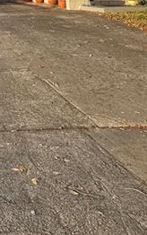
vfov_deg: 30.3
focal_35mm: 58
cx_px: -122
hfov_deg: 17.7
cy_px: -40
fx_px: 371
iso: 50
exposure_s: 1/544
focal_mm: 2.22
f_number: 2.2
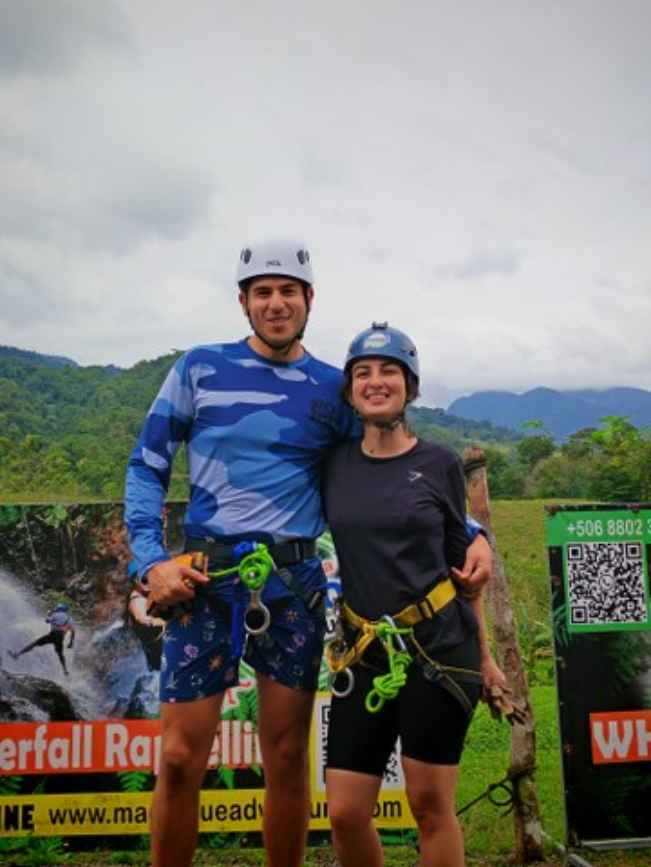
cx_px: 326
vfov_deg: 39.7
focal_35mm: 48
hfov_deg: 30.3
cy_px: 434
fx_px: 1204
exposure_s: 1/910
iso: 50
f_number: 1.9
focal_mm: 6.12
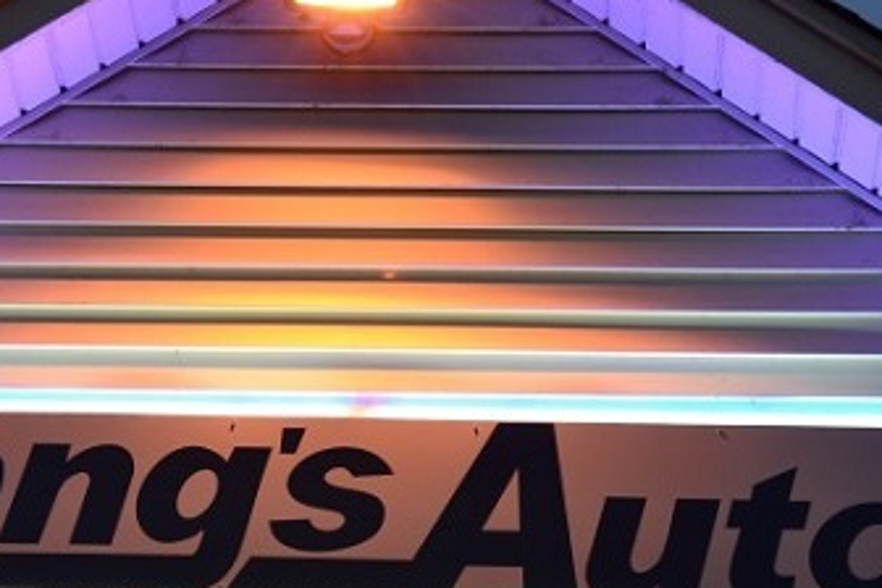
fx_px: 2842
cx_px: 378
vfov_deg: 11.7
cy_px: 558
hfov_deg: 17.6
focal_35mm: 116
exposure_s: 1/30
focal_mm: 40
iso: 400
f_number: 7.1
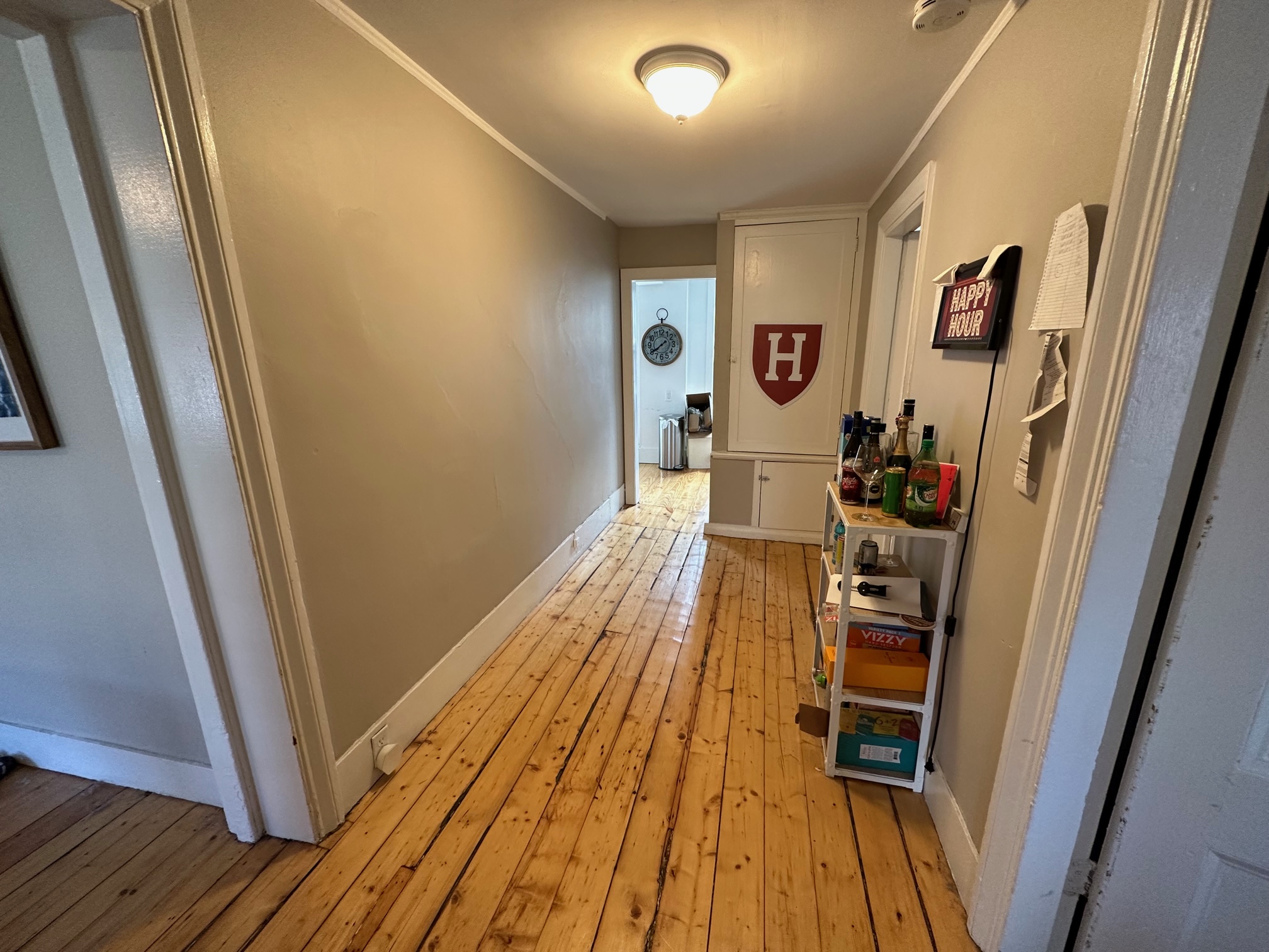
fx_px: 513
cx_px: 634
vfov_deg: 85.7
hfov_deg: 102.1
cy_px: 476
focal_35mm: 14
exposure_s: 1/60
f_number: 2.2
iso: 200
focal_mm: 2.22
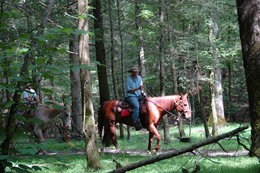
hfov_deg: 20.9
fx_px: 704
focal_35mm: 98
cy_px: 86
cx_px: 130
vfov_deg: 14.0
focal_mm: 65
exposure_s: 1/60
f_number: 5
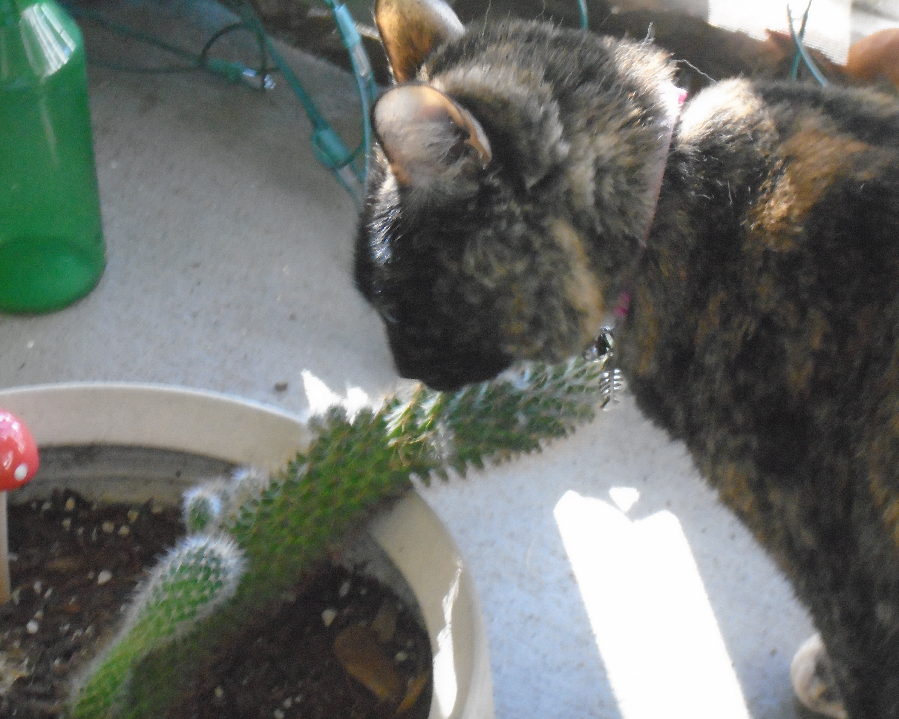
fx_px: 3619
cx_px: 466
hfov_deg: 14.2
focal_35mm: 136
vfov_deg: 11.4
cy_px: 360
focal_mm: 23
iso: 800
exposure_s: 1/25
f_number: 6.4
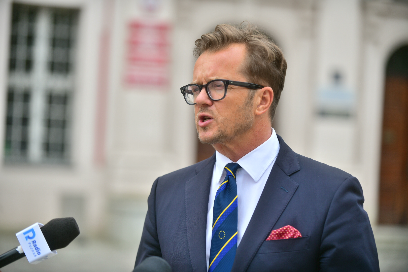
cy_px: 136
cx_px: 204
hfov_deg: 18.6
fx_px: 1247
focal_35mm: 110
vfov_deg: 12.5
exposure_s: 1/1250
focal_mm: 110
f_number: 3.2
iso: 100
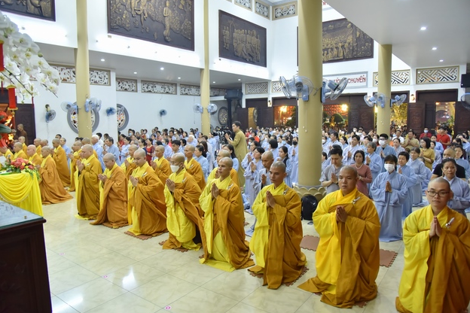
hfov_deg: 71.5
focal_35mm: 25
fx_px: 326
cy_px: 153
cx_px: 240
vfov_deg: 51.3
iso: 1600
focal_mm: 24
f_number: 4.5
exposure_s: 1/80
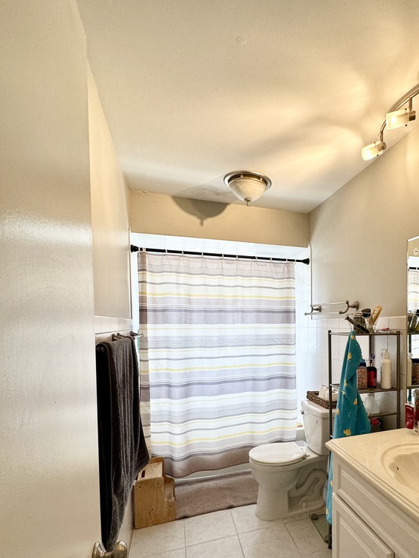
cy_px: 337
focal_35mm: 20
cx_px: 296
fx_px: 323
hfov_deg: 63.4
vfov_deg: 80.7
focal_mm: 2.22
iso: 100
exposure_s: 1/120
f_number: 2.2
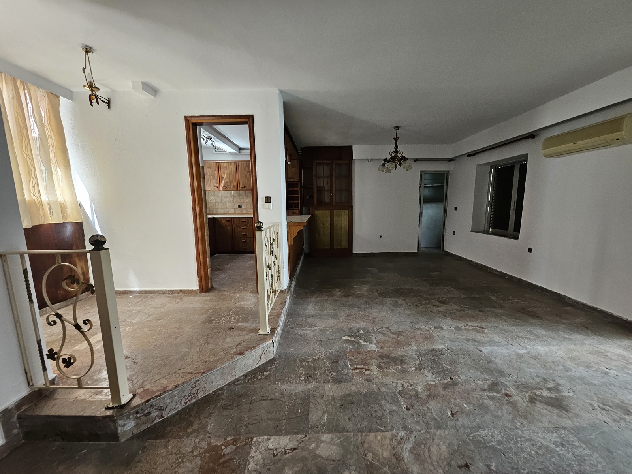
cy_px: 237
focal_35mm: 13
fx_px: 237
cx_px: 316
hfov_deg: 106.2
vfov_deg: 89.9
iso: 100
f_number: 2.2
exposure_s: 1/50
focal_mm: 1.74
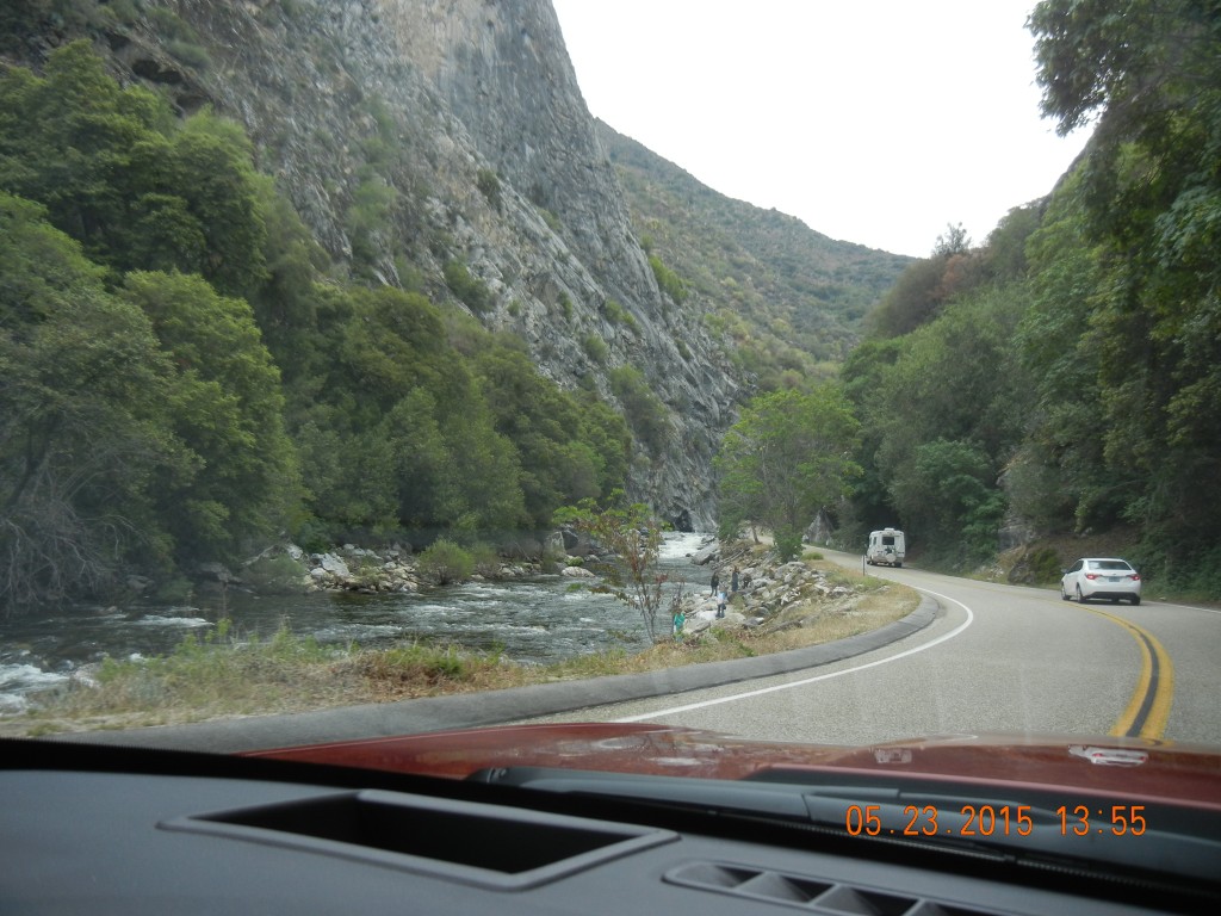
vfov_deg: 46.8
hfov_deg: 60.0
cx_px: 610
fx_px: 1058
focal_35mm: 30
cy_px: 458
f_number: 3.5
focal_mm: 5.4
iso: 160
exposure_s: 1/406
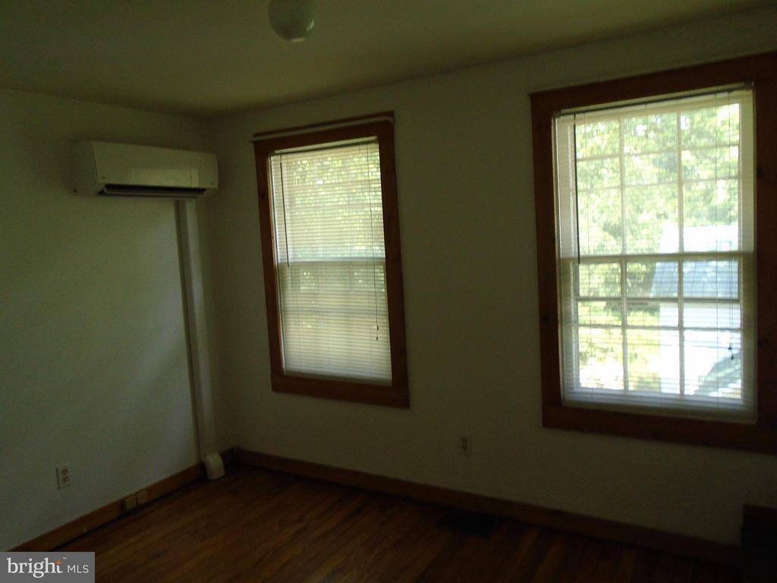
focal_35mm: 26
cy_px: 292
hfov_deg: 67.3
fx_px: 584
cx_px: 388
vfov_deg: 53.1
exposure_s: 1/60
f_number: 3.2
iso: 200
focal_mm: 4.6
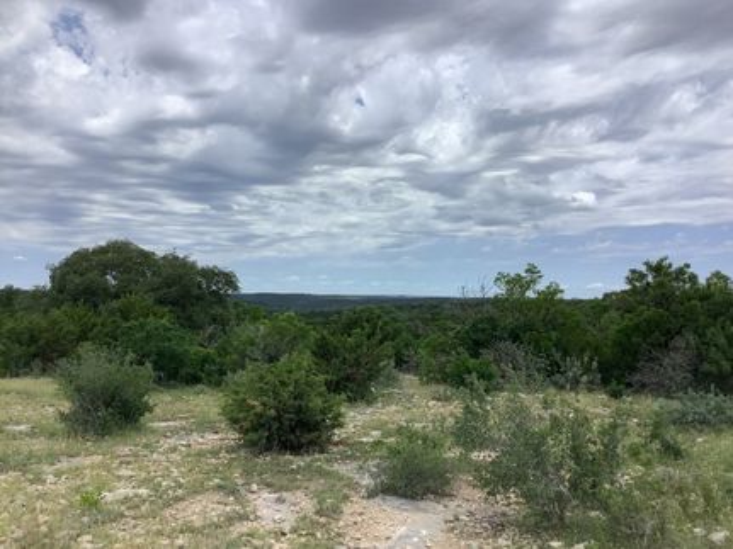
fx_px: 656
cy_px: 274
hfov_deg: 58.4
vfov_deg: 45.4
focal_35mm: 31
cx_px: 366
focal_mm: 3.3
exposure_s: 1/2398
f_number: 2.4
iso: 25
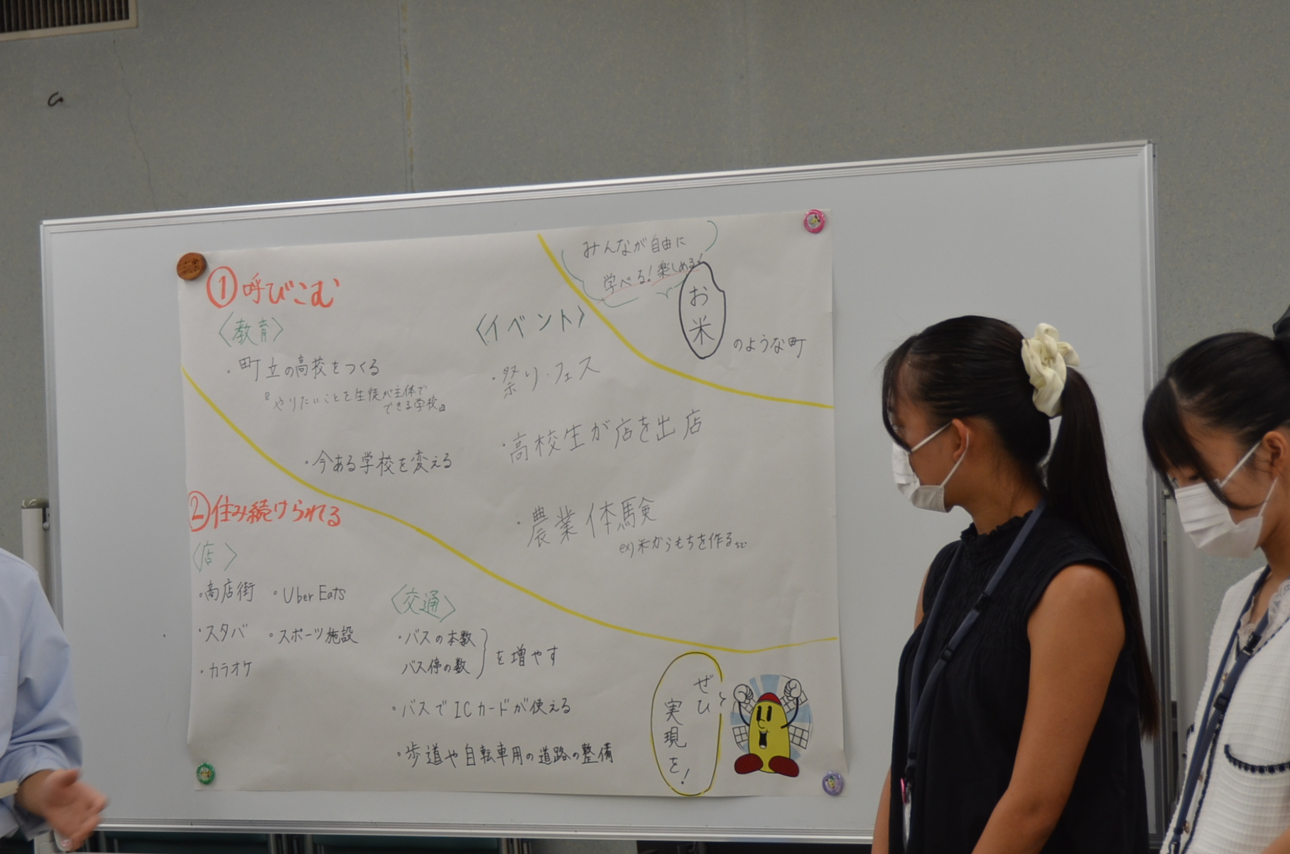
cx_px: 570
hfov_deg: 18.0
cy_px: 536
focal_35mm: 114
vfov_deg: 12.0
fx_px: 4077
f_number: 5.6
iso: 400
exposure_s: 1/125
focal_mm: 56
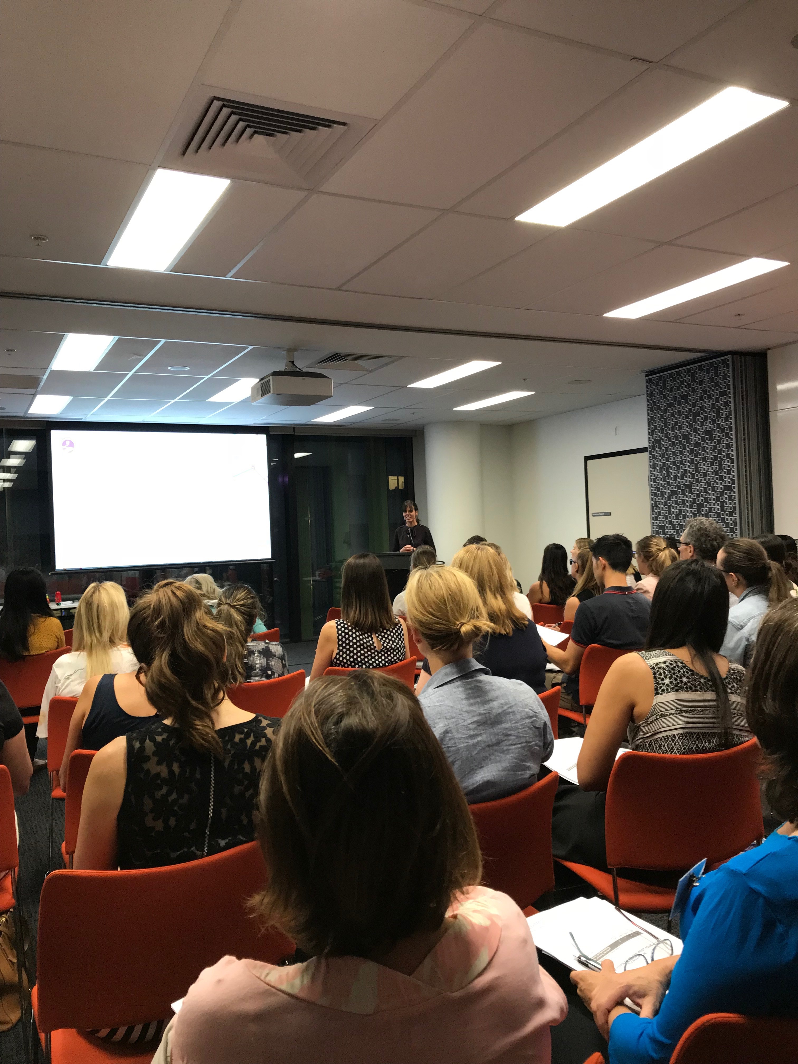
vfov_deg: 63.4
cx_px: 399
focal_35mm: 28
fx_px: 861
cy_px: 532
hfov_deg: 49.7
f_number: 1.8
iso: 64
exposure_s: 1/33
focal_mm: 3.99
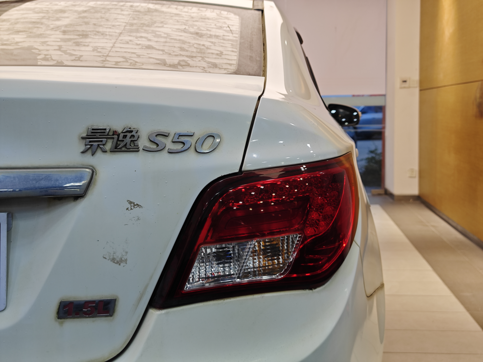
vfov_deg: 31.5
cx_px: 242
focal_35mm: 46
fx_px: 642
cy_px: 181
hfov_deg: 41.2
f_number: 1.9
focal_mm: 8.7
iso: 160
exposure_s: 1/100
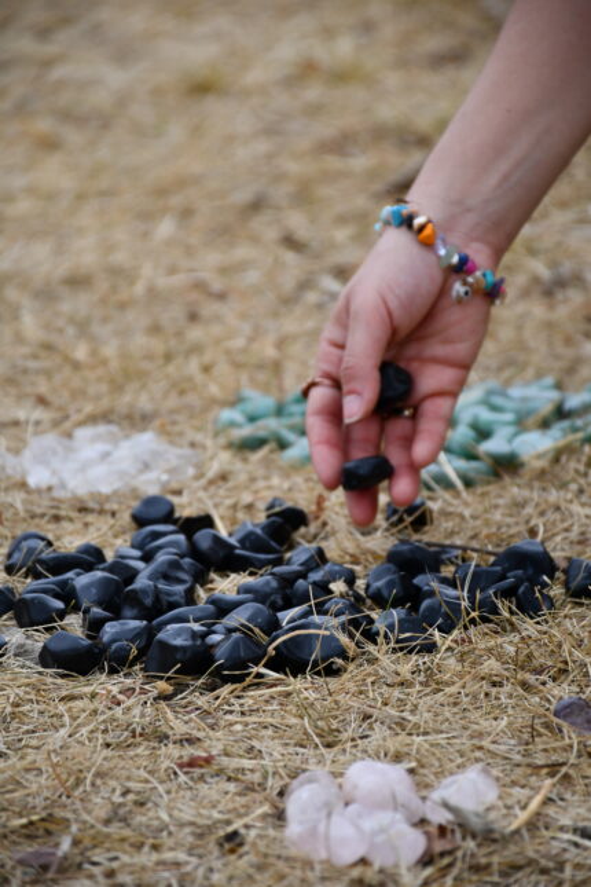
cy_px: 444
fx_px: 5171
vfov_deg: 9.8
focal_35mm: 210
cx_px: 296
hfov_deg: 6.5
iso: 200
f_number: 5.6
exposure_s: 1/500
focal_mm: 140
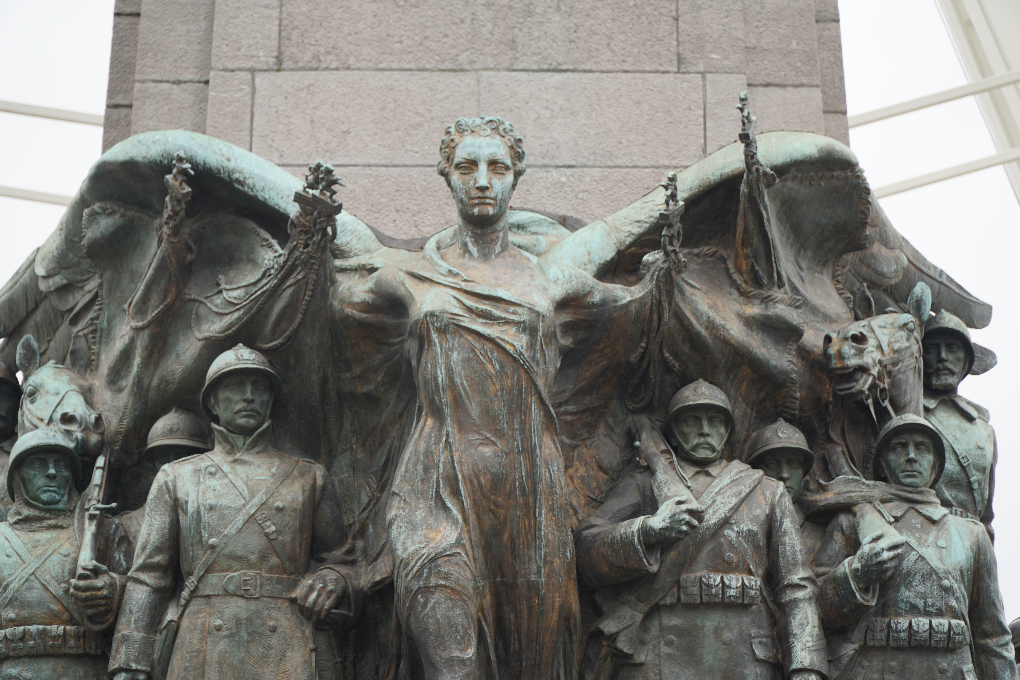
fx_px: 3867
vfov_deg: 10.0
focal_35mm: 136
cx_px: 510
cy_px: 340
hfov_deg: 15.0
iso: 125
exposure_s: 1/160
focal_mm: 91
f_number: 4
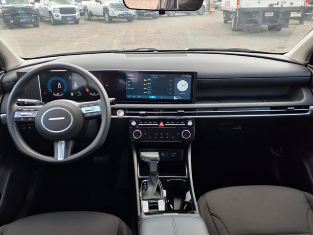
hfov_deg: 65.3
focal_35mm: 27
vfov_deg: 51.4
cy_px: 118
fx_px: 244
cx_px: 156
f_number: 1.9
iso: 40
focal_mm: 3.58
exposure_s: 1/128
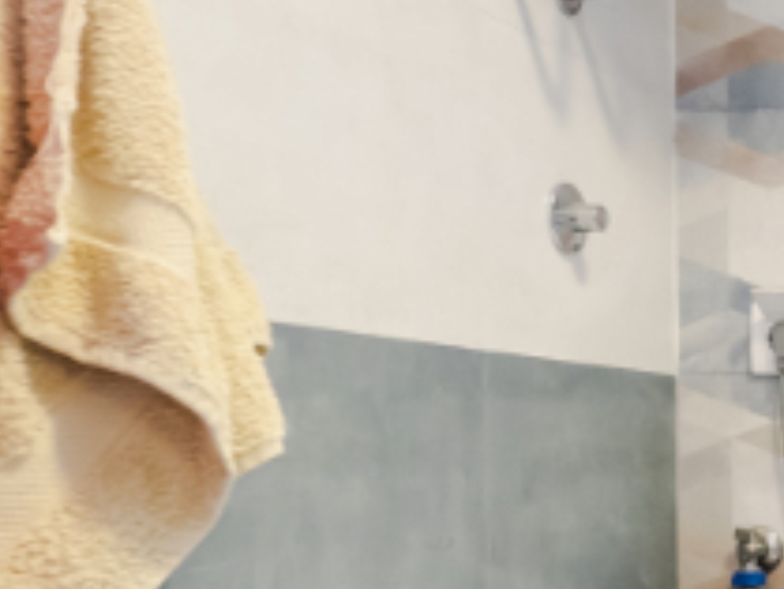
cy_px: 510
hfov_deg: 21.5
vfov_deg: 21.5
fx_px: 1518
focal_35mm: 67
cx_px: 1328
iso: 400
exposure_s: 1/8
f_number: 4
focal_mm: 7
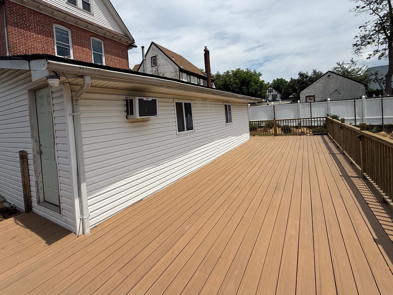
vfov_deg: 74.1
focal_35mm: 17
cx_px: 175
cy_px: 121
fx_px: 193
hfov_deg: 90.7
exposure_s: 1/3891
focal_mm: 2.22
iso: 50
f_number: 2.2
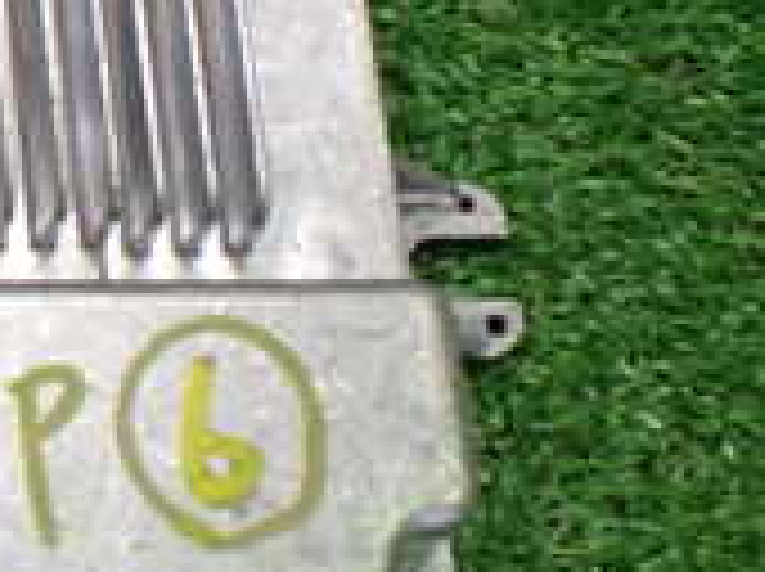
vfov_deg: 13.9
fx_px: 2339
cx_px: -544
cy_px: 176
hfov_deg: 16.1
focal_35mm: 106
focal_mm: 5.4
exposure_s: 1/125
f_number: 2.3
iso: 800
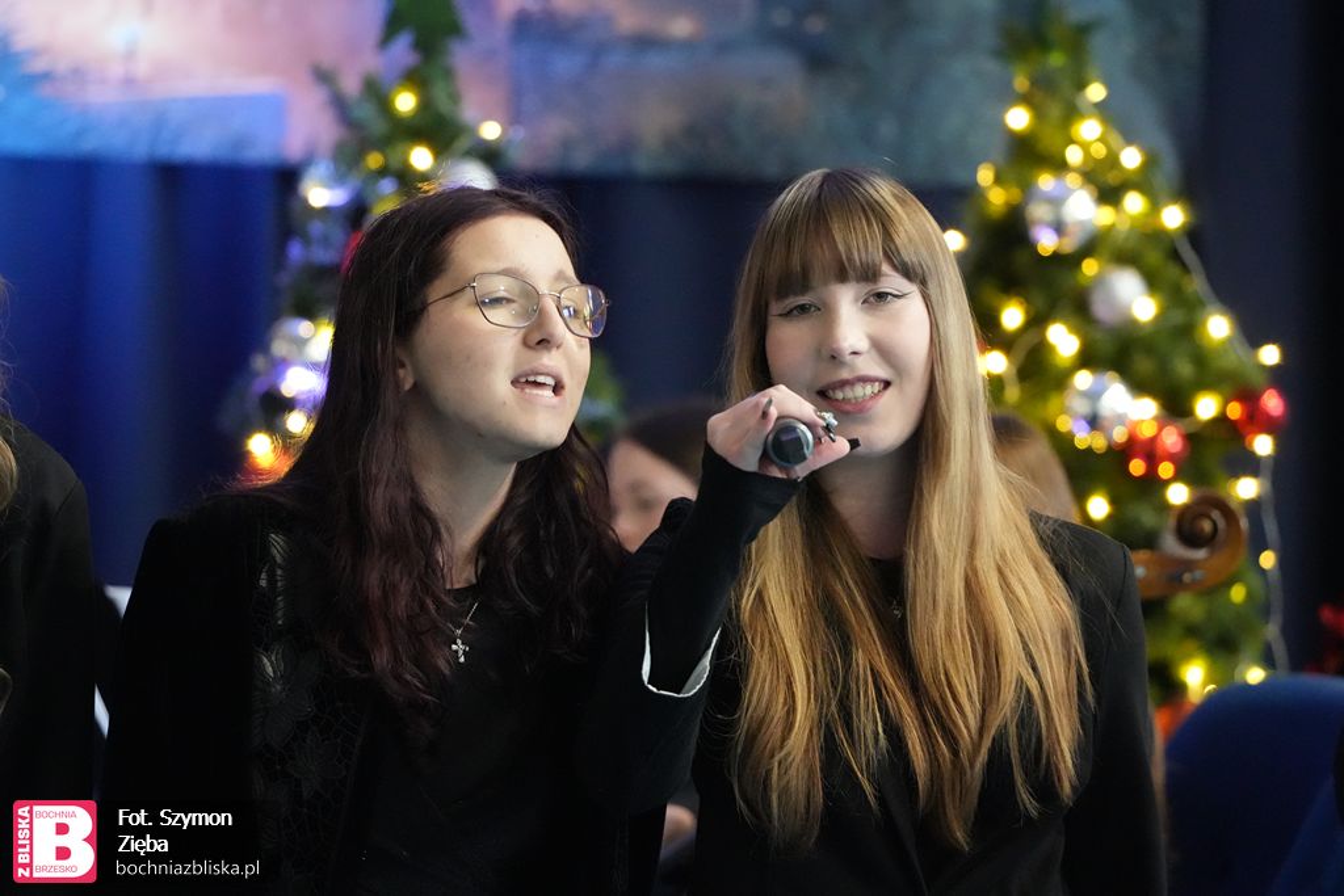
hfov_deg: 11.1
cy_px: 448
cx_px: 672
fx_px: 6945
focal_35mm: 186
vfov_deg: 7.4
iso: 16000
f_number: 5.6
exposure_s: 1/100
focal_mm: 186
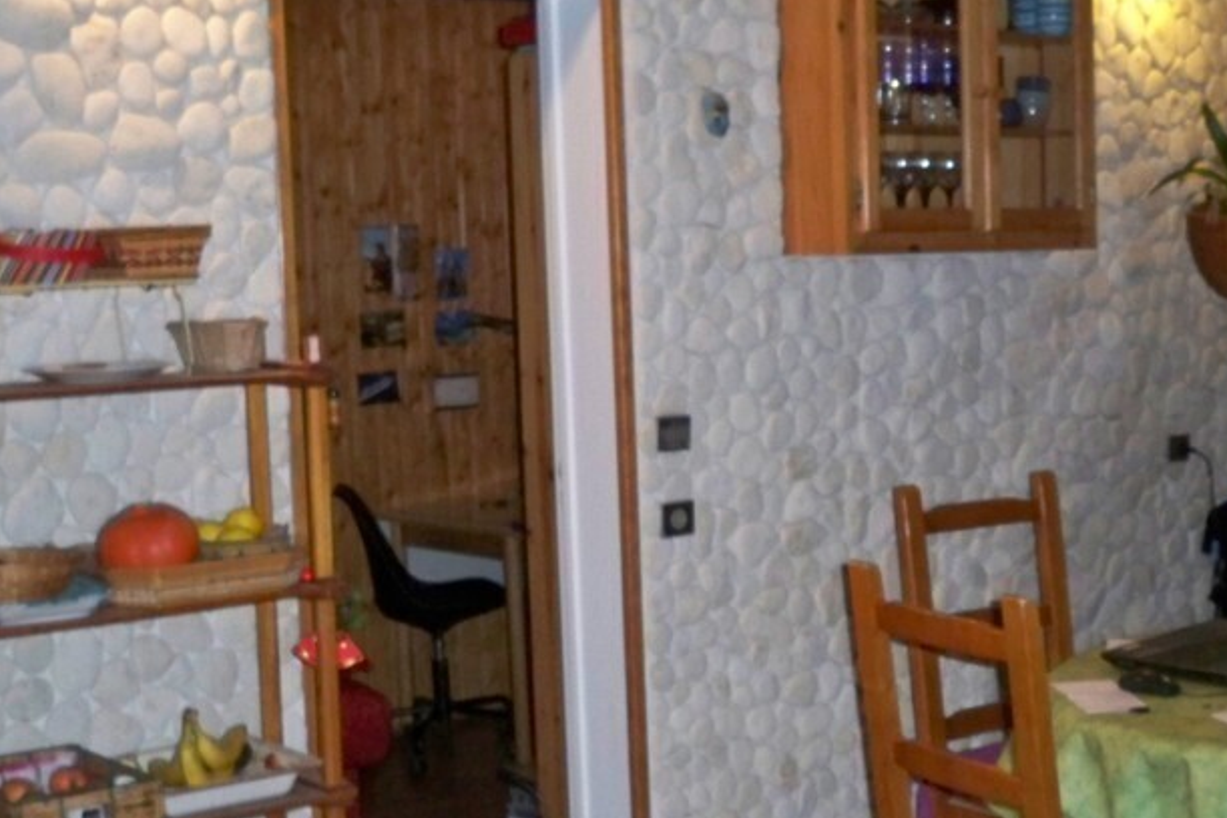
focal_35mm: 61
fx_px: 2078
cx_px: 833
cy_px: 478
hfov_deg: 32.6
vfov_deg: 22.2
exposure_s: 1/60
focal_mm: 6.3
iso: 320
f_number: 3.1
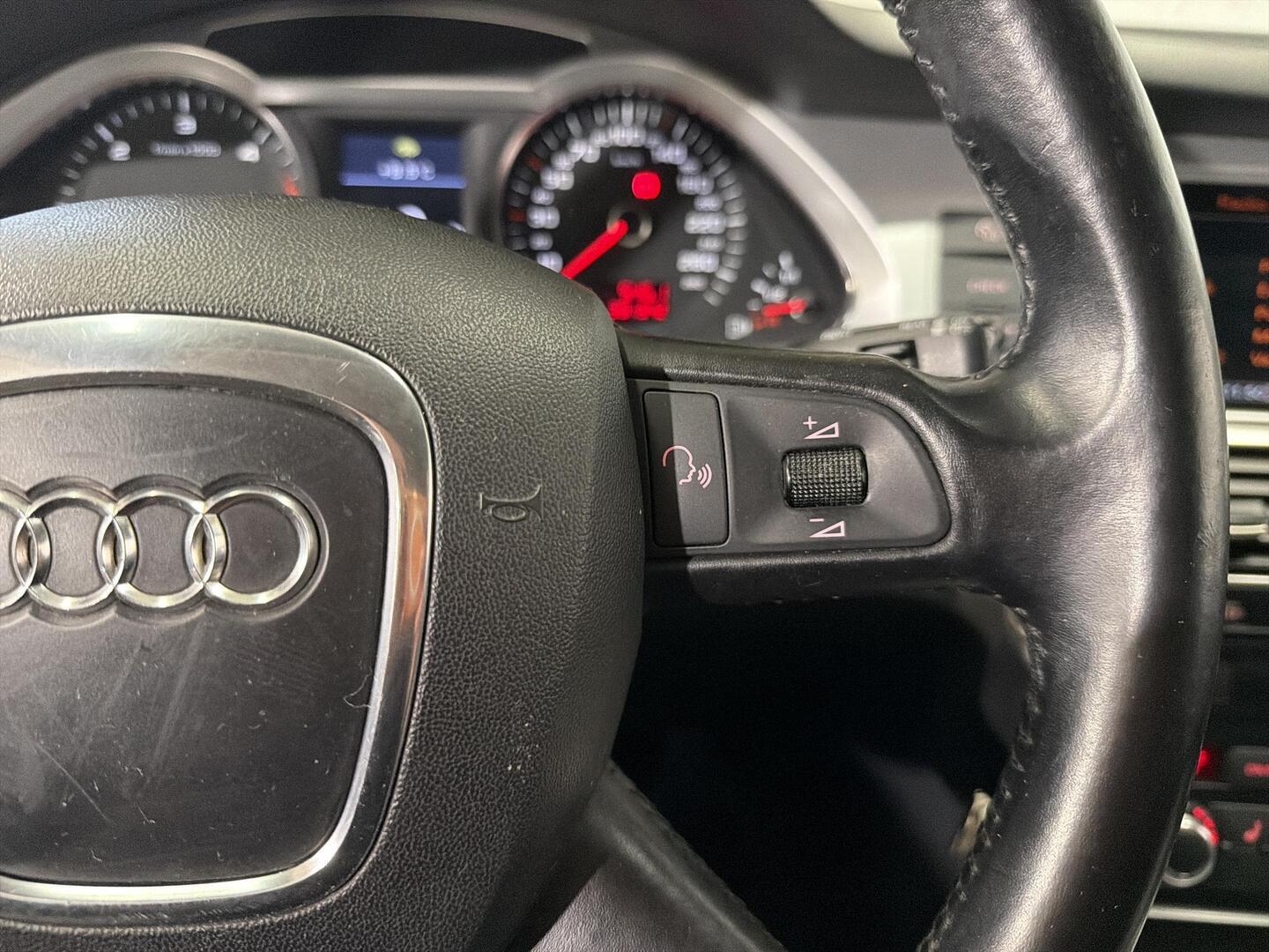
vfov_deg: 56.8
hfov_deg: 71.6
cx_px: 634
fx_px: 880
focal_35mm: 24
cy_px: 476
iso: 2000
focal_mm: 6.76
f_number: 1.78
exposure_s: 1/100
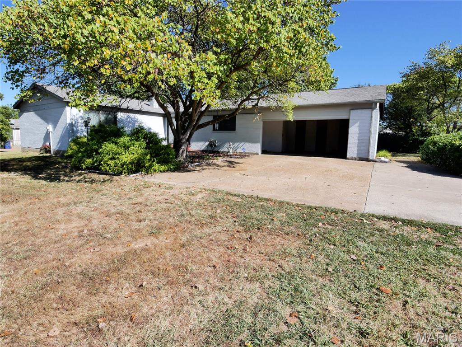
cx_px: 231
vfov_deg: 71.6
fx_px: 240
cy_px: 174
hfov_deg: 87.7
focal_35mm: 18
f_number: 9
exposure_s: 1/500
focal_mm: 9
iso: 800
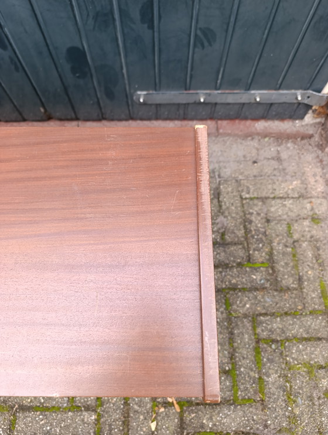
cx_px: 164
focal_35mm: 23
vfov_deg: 73.8
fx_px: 290
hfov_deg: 59.0
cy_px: 218
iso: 500
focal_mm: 6.14
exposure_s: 1/100
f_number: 1.6
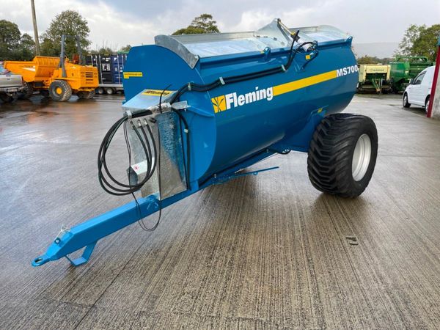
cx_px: 220
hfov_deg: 67.3
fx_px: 330
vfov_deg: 53.1
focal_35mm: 26
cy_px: 165
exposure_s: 1/424
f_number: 1.6
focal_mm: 4.2
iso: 32
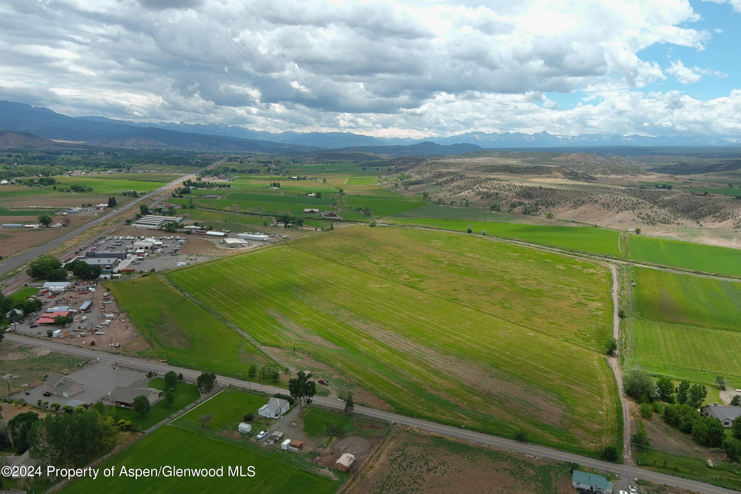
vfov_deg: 45.0
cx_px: 370
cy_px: 247
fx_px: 597
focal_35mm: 29
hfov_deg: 63.7
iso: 100
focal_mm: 10.57
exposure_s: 1/1250
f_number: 2.8
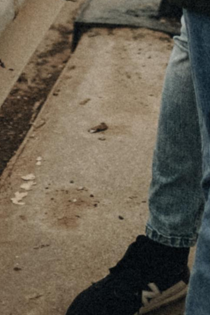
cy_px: -401
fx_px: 1731
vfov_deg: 9.4
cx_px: 183
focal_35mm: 198
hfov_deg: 6.9
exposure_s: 1/1600
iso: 200
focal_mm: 35
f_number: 1.4
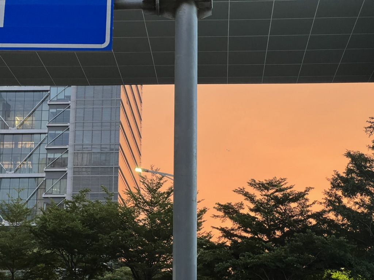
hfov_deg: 25.3
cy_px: 140
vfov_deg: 19.1
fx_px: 832
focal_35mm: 77
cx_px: 187
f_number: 2.8
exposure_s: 1/50
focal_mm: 9
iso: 250
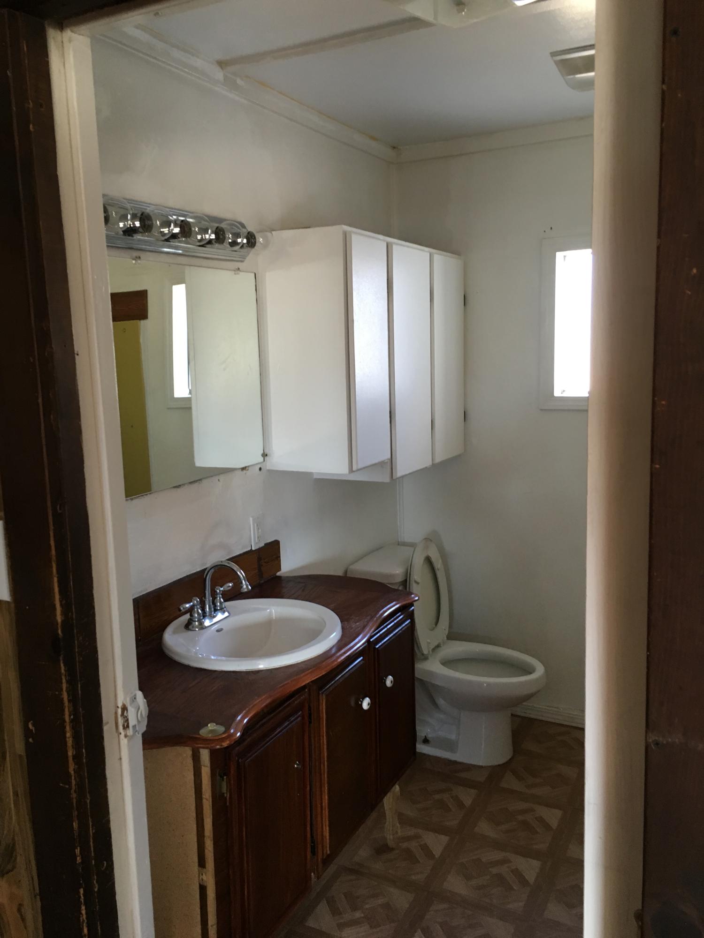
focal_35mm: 29
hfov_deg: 48.2
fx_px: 786
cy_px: 469
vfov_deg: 61.7
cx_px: 352
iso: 100
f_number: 2.2
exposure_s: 1/30
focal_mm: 4.15
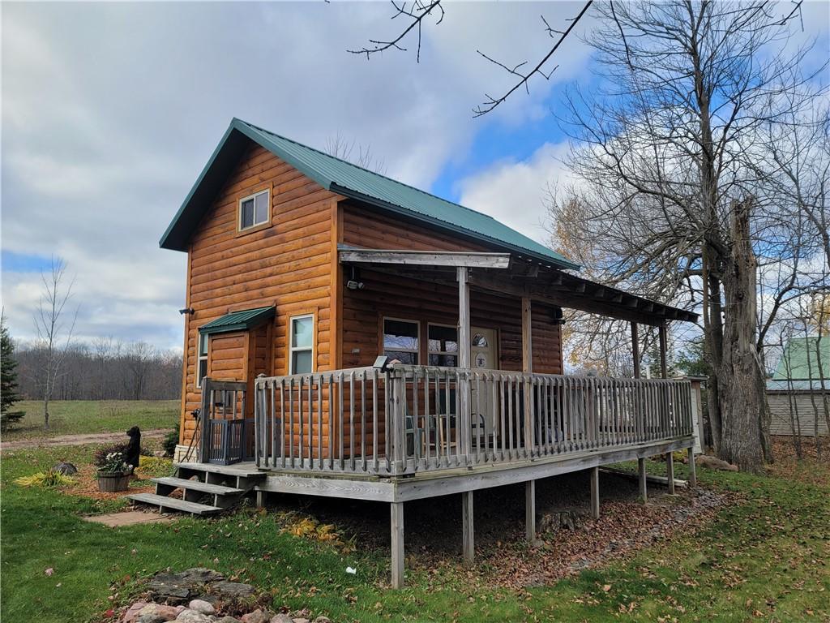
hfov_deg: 69.4
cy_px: 312
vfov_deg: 54.9
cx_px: 415
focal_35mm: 25
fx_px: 599
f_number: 1.8
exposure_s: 1/523
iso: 20
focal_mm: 7
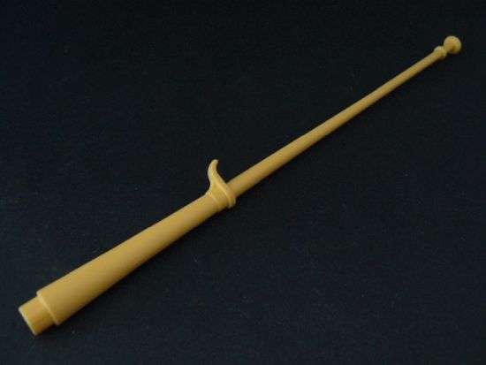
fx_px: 506
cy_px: 182
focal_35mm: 36
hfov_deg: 51.3
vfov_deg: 39.7
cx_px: 243
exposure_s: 1
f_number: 2.8
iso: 200
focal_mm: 6
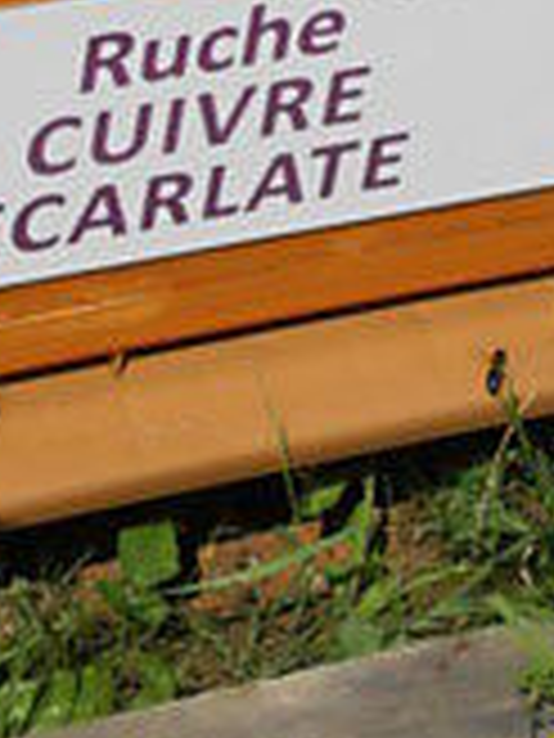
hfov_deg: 6.9
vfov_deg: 9.0
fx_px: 4609
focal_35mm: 216
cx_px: 185
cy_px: -256
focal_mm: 10.3
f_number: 5.9
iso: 100
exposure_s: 1/1000
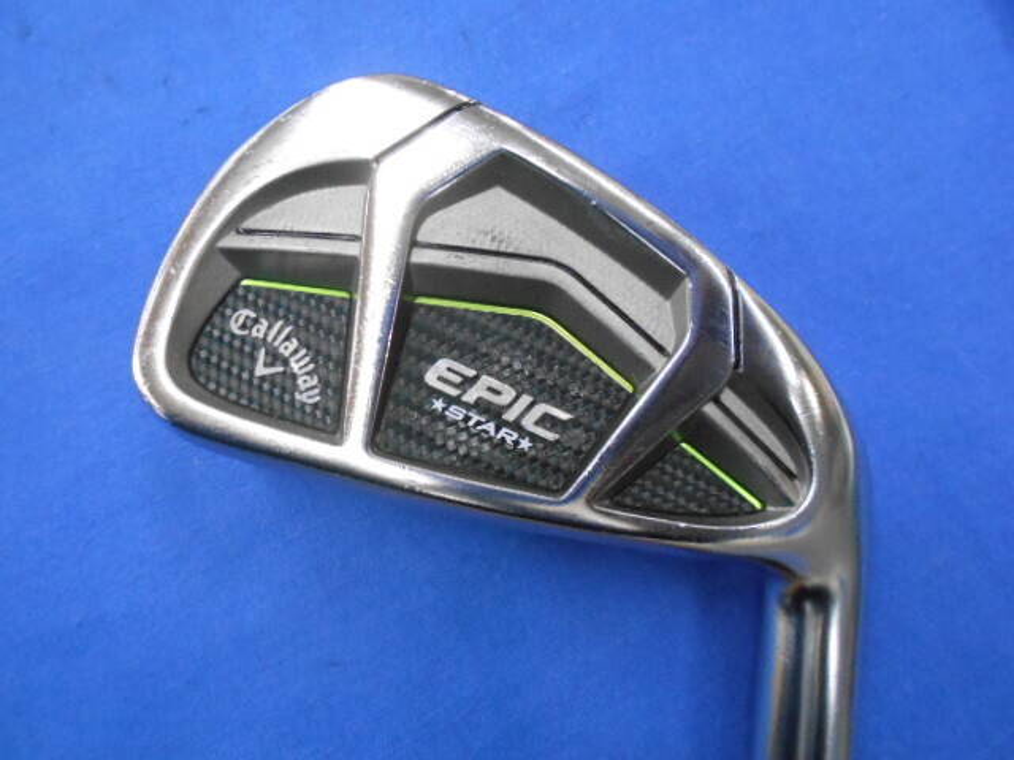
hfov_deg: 67.3
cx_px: 507
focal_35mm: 26
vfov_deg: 53.1
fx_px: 762
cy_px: 380
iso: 800
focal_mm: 4.6
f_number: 3.2
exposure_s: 1/100
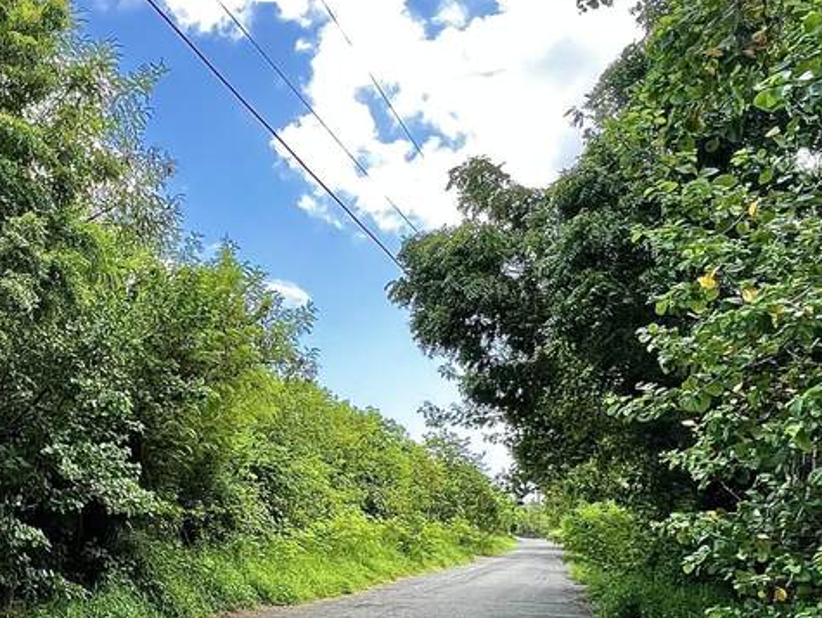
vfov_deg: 40.2
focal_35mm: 35
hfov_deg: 45.0
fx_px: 832
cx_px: 9
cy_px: 417
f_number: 1.8
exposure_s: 1/217
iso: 32
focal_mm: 1.57
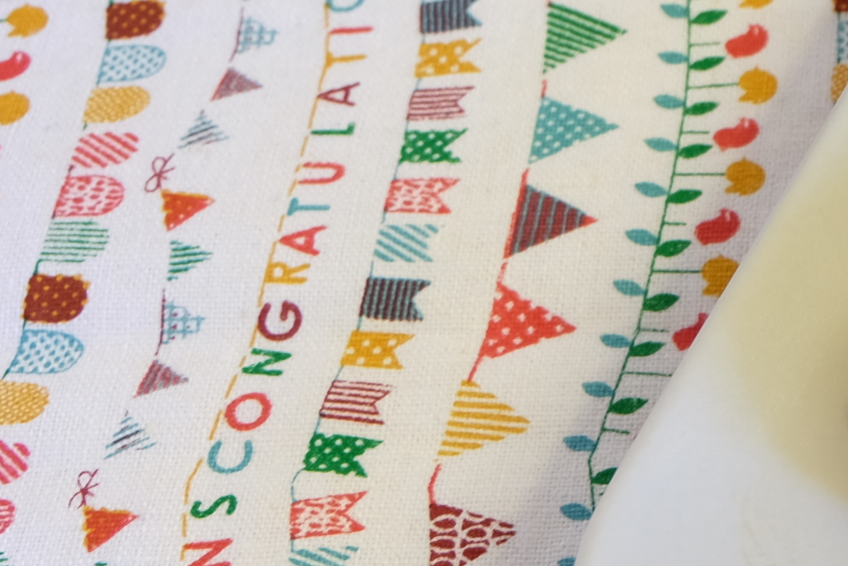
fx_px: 2591
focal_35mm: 110
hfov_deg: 16.1
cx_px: 1455
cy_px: 460
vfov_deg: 12.4
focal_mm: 21.1
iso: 200
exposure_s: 1/8
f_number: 5
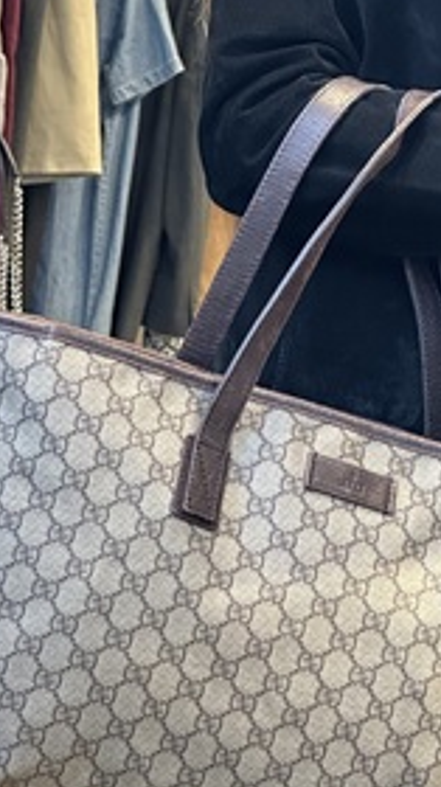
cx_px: 390
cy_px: 450
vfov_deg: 13.4
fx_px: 3334
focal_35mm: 160
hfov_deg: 7.5
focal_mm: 9
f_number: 2.8
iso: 250
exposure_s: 1/60
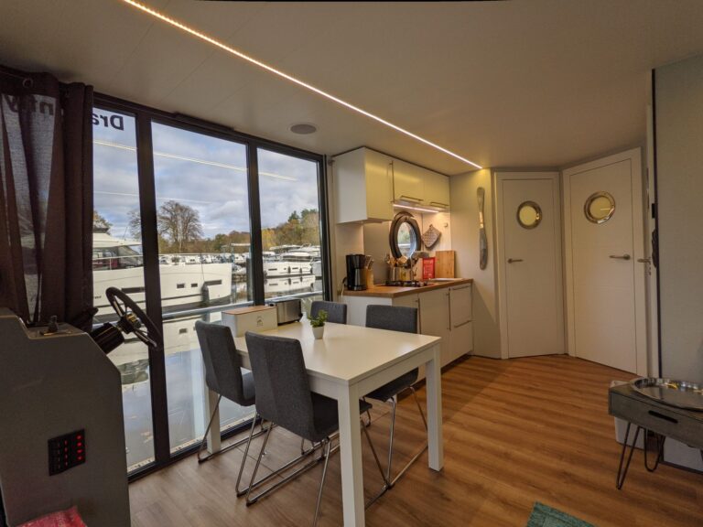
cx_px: 352
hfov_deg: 94.5
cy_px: 264
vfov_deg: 78.1
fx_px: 325
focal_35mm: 16
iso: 34
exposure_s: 1/87.4
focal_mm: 2.22
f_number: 2.2
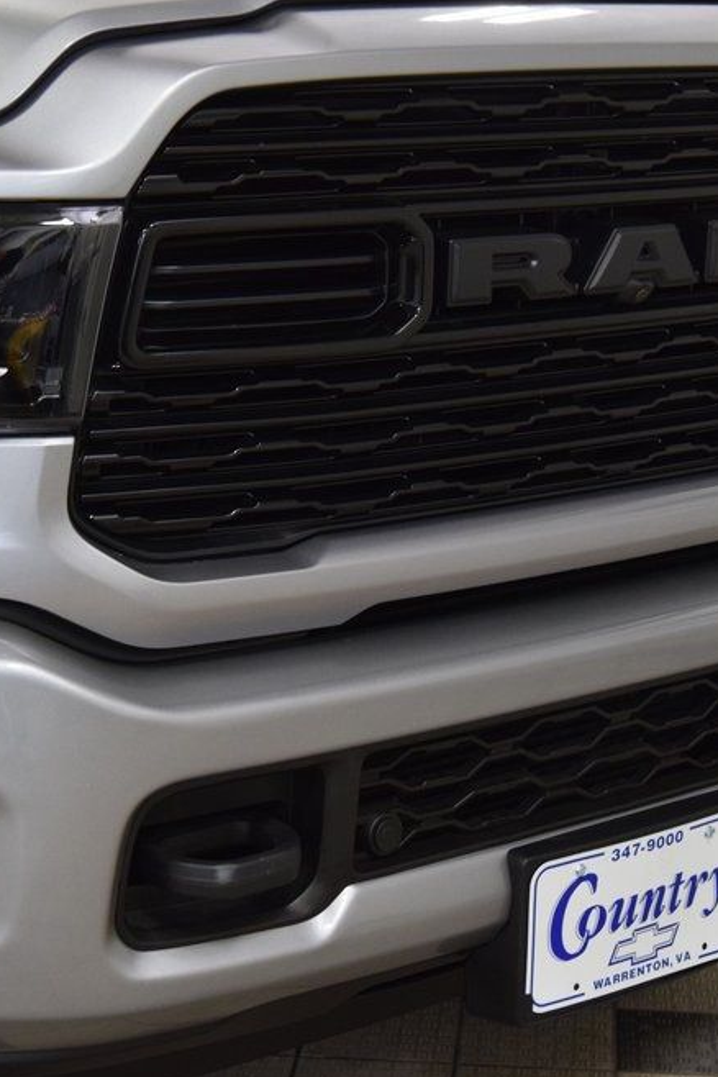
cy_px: 530
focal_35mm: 82
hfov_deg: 16.7
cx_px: 269
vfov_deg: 24.8
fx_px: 2446
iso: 1600
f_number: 6.3
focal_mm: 35
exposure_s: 1/60
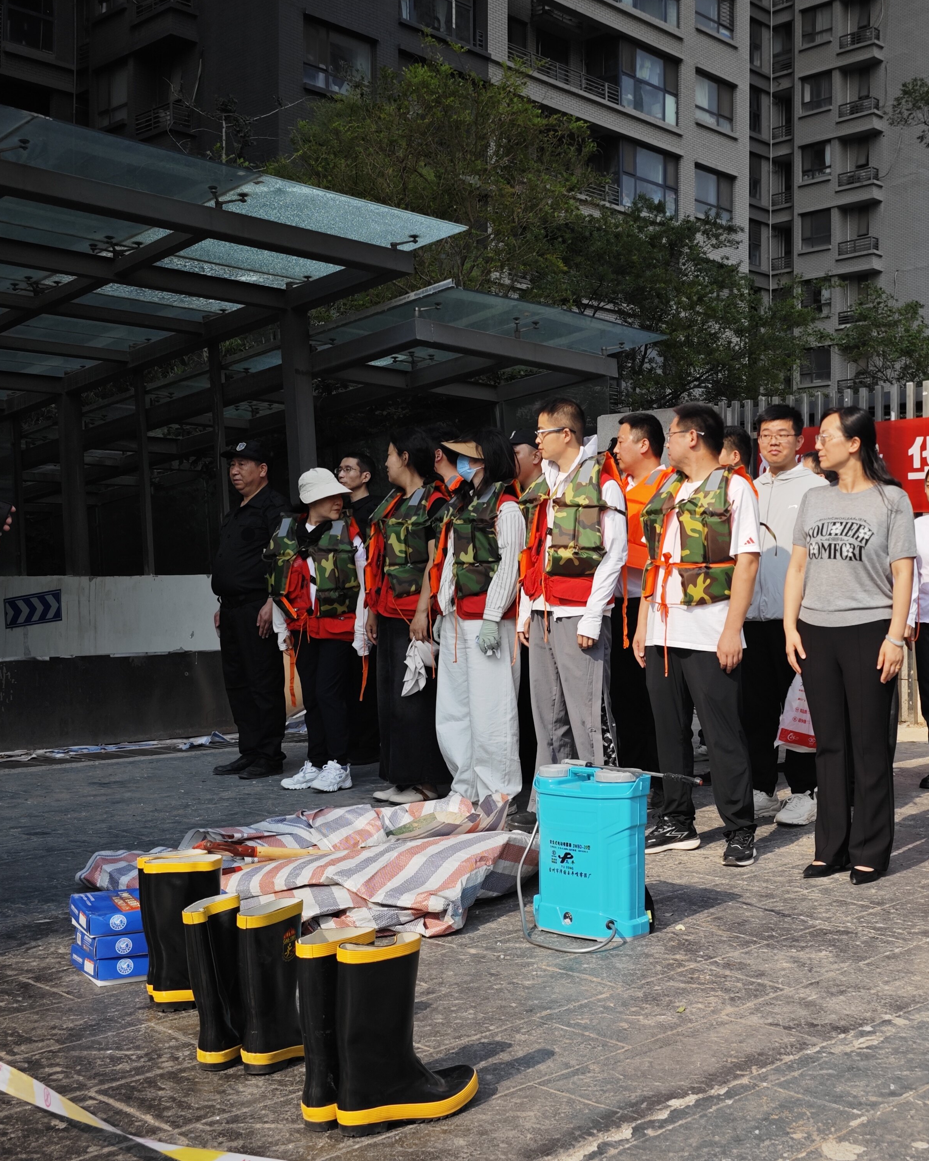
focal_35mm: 40
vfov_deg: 45.8
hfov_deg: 36.6
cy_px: 571
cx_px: 671
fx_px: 1375
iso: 50
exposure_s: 1/1623
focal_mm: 8.7
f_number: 1.9
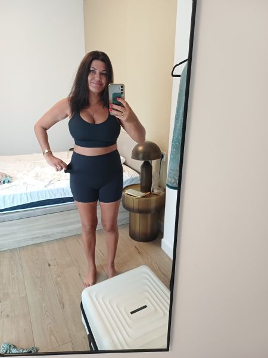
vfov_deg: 69.4
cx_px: 134
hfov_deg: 54.9
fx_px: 258
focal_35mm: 25
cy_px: 179
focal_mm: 4.65
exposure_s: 1/25
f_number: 1.8
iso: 400
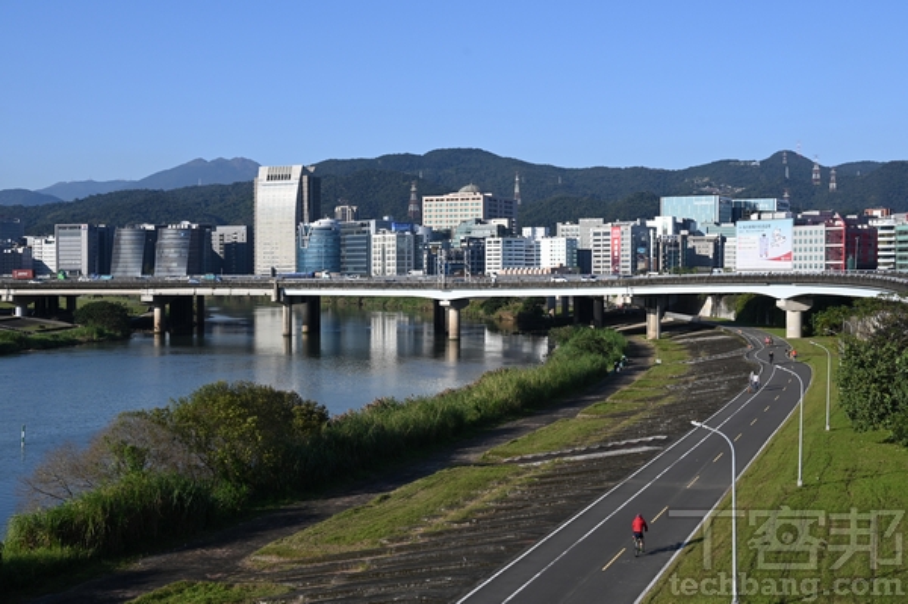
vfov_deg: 28.6
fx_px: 1184
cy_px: 302
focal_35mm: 47
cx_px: 454
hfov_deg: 41.9
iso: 320
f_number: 8
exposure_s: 1/1000
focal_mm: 47
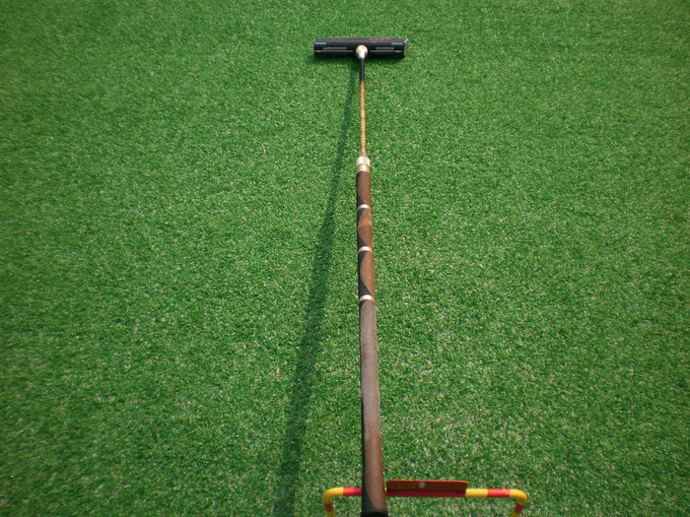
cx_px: 345
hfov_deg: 51.4
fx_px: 718
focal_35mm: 36
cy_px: 258
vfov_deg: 39.7
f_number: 3.1
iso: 100
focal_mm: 6.3
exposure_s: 1/800
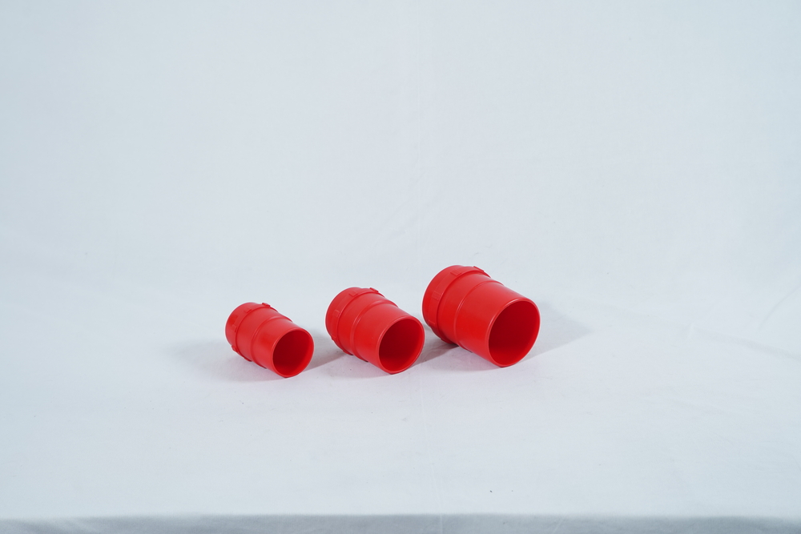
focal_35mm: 70
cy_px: 267
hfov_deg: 28.8
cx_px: 400
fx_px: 1558
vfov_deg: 19.5
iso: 500
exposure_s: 1/100
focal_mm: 70
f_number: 8
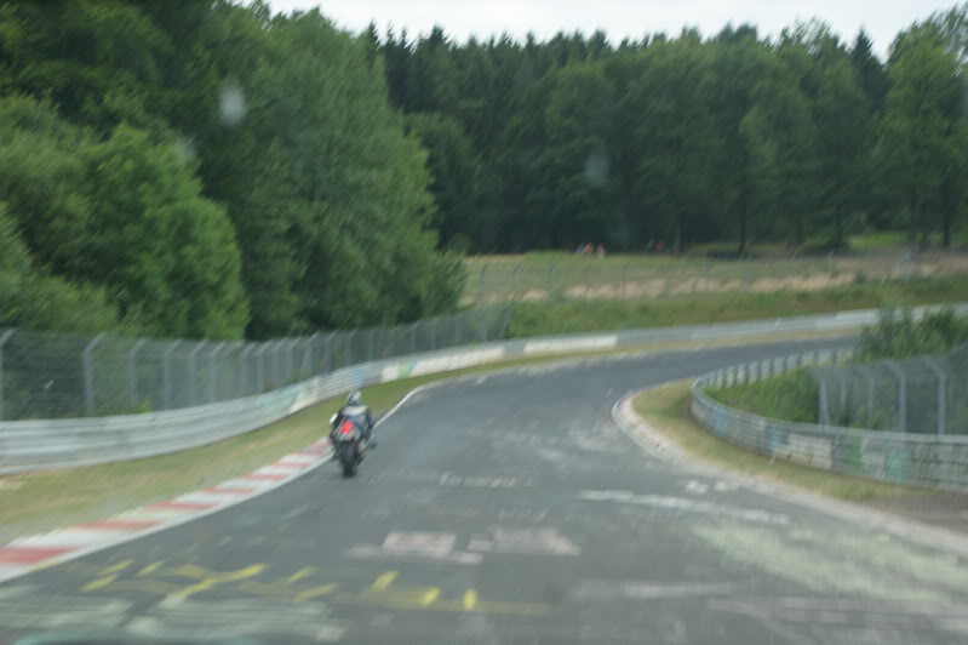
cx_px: 484
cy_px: 322
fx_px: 2016
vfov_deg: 18.2
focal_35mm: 75
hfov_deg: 27.0
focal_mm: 50
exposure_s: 1/80
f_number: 7.1
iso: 100
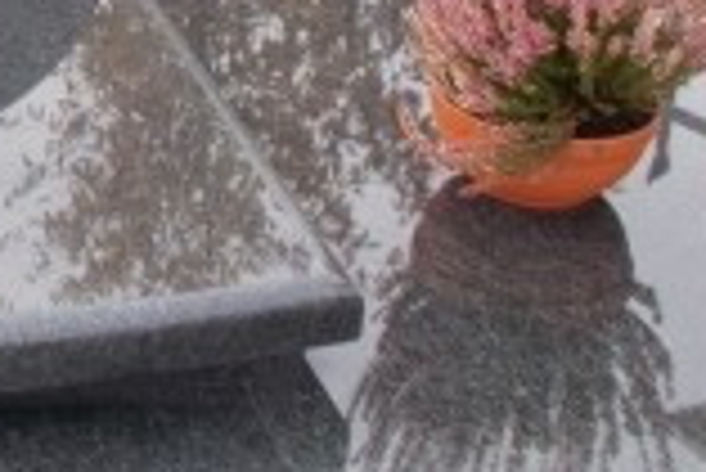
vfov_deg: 12.2
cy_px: -76
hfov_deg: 17.1
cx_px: -283
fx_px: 2159
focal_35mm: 110
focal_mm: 4.6
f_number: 3.2
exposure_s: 1/100
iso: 80
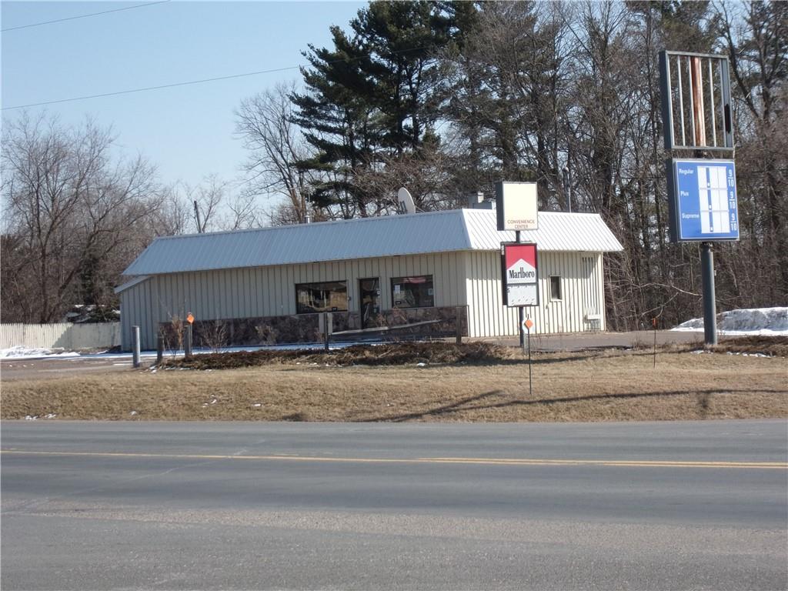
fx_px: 1730
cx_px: 394
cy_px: 296
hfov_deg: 25.7
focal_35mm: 76
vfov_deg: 19.4
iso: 80
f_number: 4.7
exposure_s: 1/500
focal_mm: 13.6
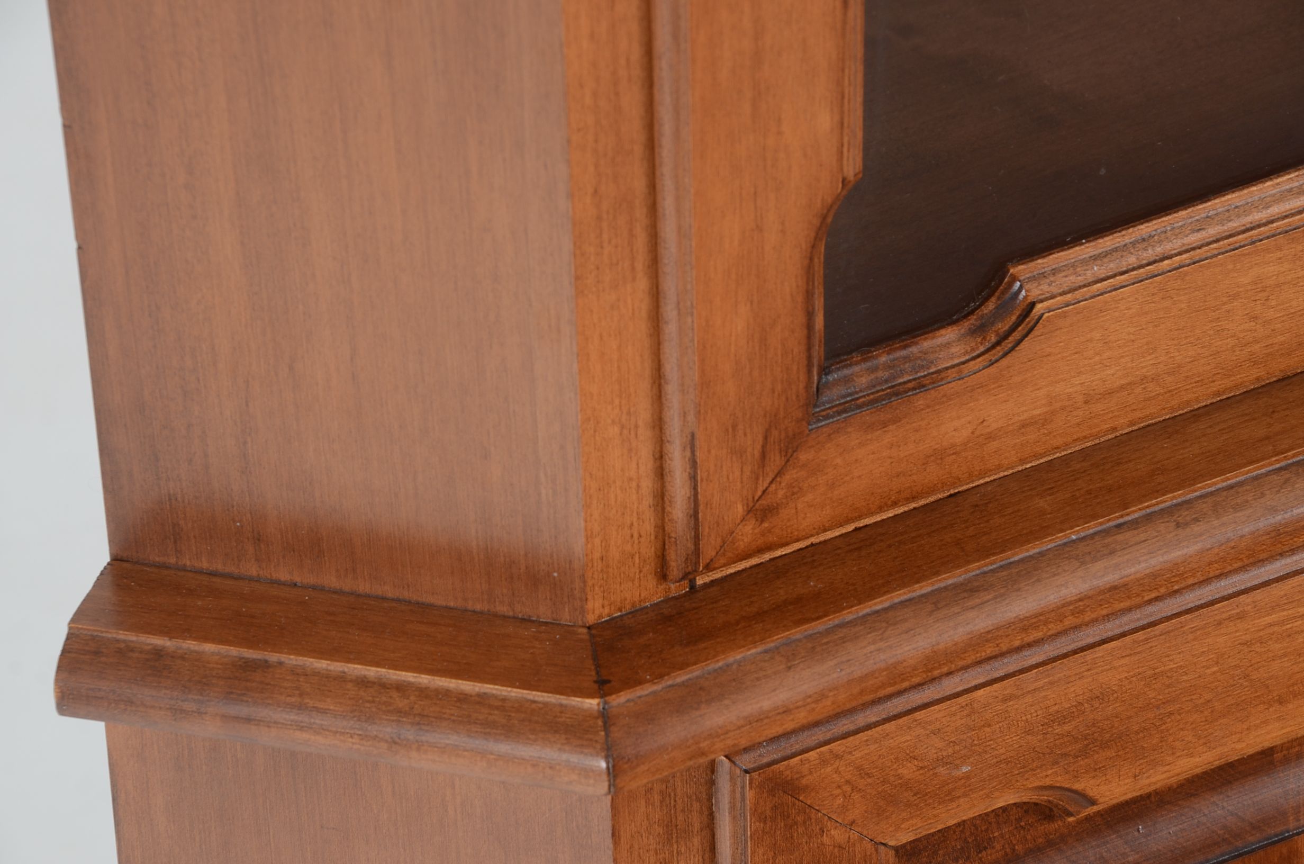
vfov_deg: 8.7
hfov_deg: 13.1
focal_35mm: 158
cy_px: 432
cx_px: 652
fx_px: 5693
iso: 200
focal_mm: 105
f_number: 9
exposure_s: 1/60
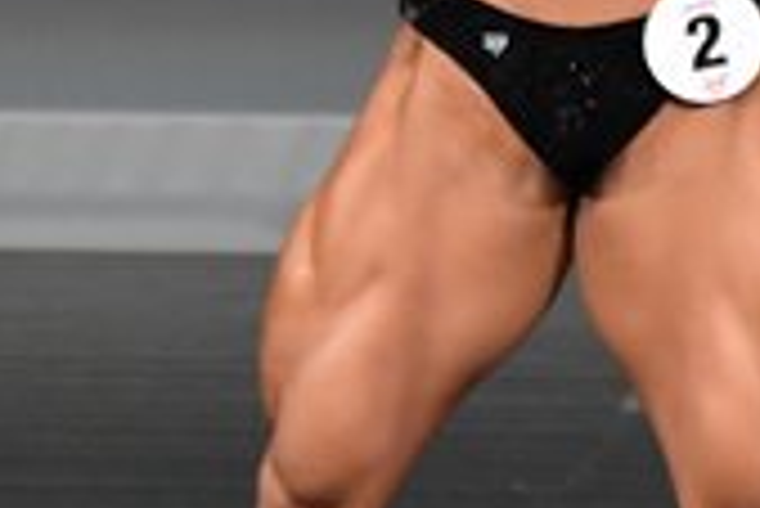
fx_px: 36257
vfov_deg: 0.8
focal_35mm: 1716
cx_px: 654
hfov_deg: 1.2
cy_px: 31
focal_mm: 250
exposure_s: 1/400
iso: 4000
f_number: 5.6
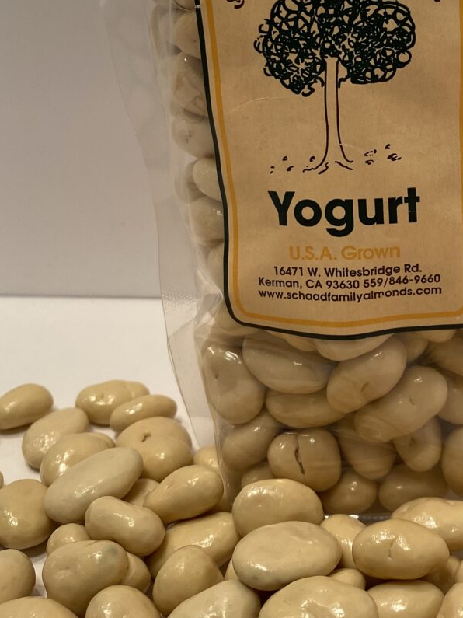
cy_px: 187
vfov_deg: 36.9
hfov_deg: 27.8
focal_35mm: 51
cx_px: 391
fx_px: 910
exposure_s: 1/60
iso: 64
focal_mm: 4.25
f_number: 1.8
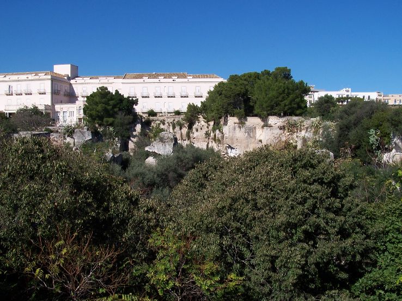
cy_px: 150
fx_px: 441
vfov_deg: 37.7
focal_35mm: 38
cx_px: 201
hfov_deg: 49.0
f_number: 5.6
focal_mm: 6.3
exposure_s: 1/500
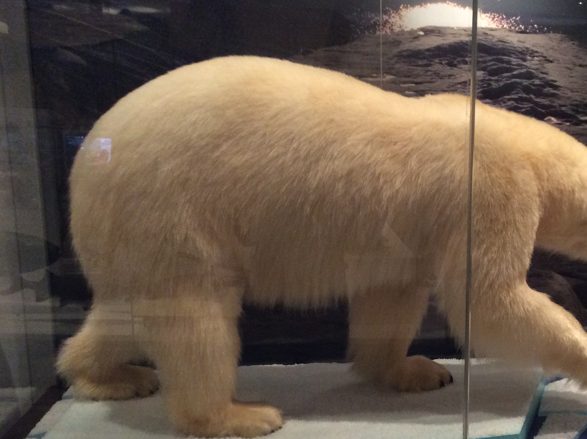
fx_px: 779
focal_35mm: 46
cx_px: 419
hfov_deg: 40.5
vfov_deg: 31.2
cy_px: 291
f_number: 2.4
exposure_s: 1/24
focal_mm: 3.3
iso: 200
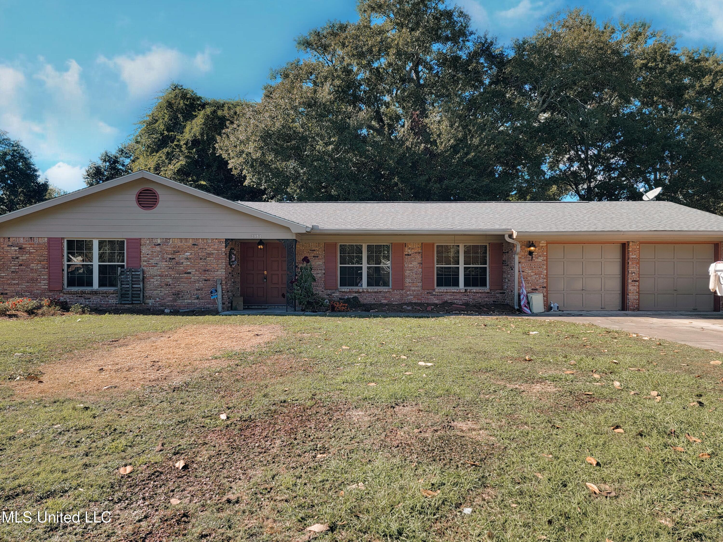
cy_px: 271
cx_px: 362
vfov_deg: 56.8
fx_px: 501
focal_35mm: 24
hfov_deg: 71.6
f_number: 1.8
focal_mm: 6.7
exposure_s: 1/455
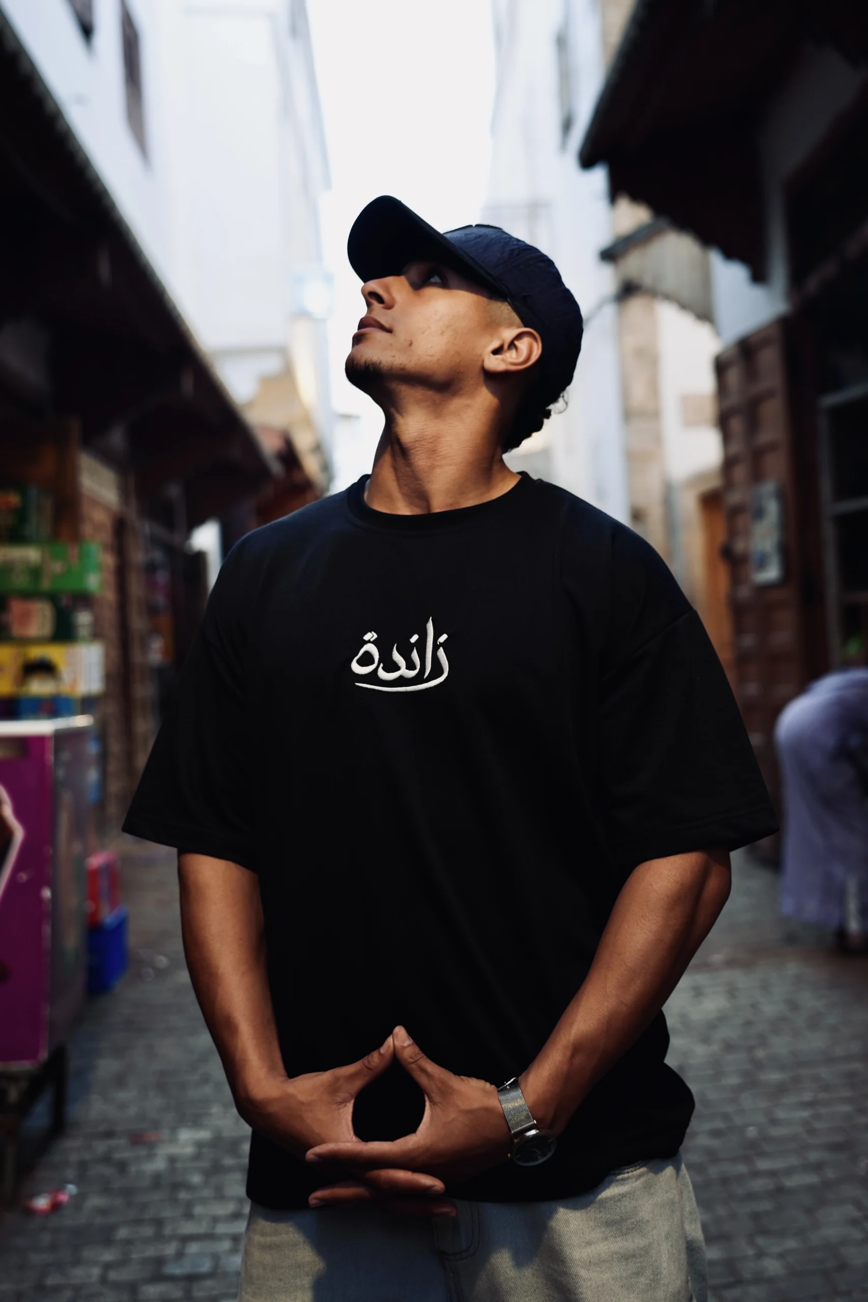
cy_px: 651
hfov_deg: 33.4
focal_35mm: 40
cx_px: 434
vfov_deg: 48.5
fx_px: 1446
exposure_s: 1/40
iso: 320
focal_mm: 40
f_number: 2.8
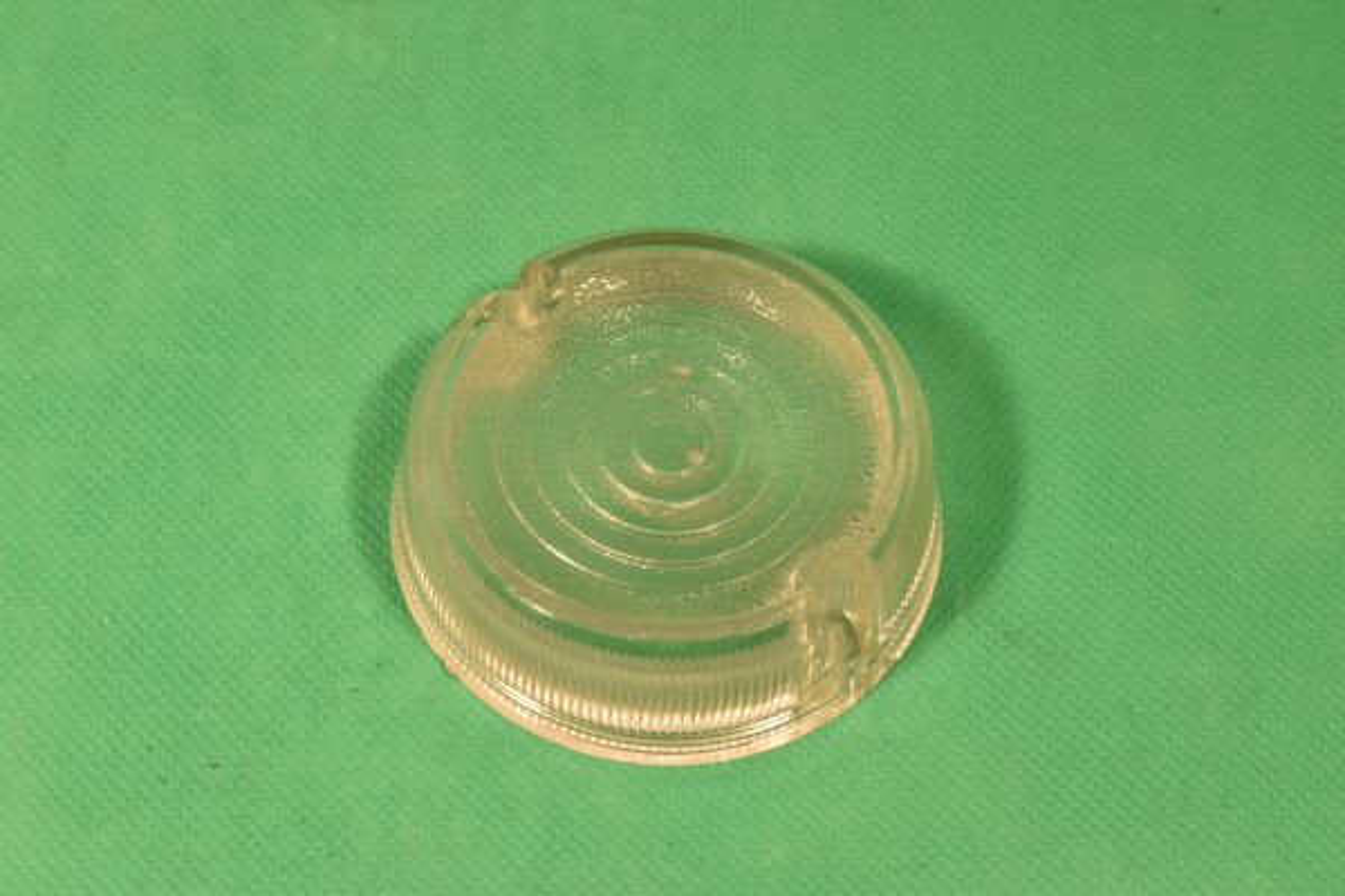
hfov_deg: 27.0
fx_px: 2802
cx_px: 672
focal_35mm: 75
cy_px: 448
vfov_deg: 18.2
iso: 500
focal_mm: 50
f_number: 14
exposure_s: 1/80
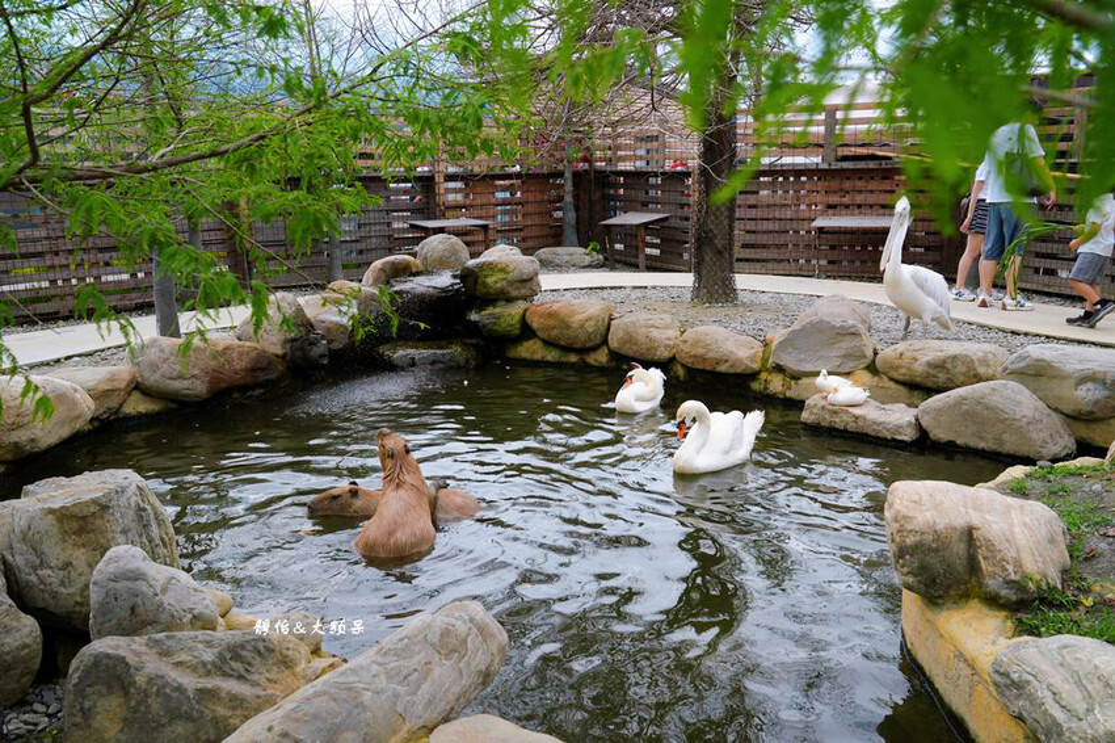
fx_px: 960
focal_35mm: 31
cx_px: 558
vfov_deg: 42.3
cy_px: 372
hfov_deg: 60.3
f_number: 8
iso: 320
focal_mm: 31
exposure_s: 1/400
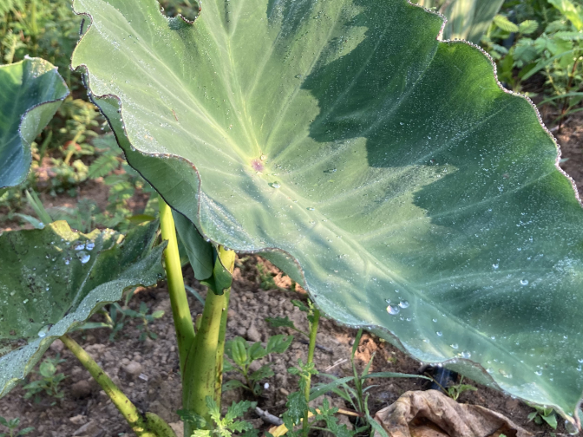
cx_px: 285
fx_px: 758
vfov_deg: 32.0
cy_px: 153
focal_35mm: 45
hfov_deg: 42.1
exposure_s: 1/282
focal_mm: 4
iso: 20
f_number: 1.8
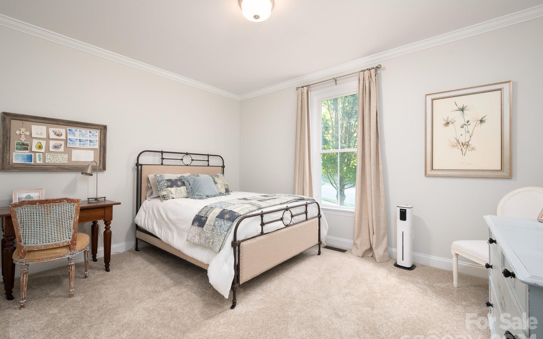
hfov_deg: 101.5
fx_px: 222
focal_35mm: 15
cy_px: 176
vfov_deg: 74.8
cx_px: 272
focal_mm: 14
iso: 500
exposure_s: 1/13
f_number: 8
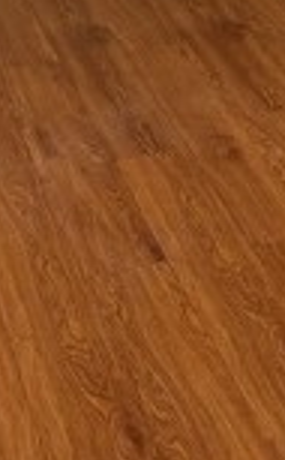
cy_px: -81
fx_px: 1598
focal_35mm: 128
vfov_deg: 15.8
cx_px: 201
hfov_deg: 10.2
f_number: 1.78
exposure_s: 1/143
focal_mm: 6.76
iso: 100
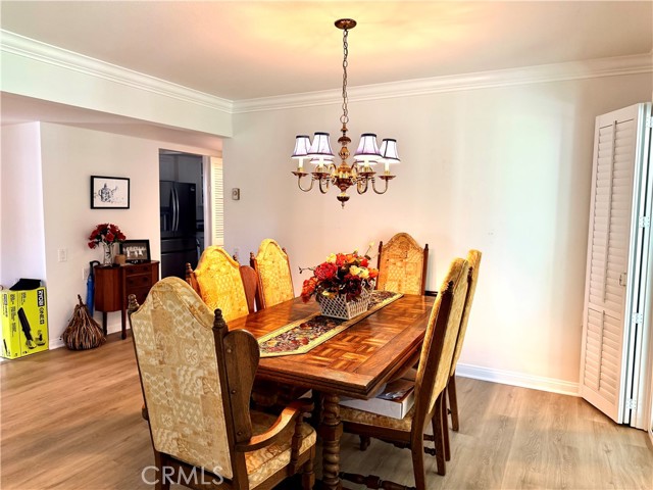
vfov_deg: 56.8
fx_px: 453
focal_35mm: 24
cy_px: 245
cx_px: 326
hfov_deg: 71.6
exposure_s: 1/60
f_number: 1.78
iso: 160
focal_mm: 6.76
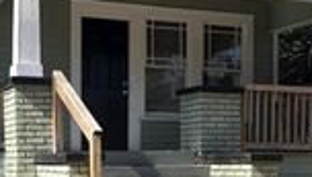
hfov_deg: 24.7
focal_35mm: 86
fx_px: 712
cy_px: 147
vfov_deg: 14.0
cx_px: 129
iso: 80
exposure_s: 1/2000
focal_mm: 6.76
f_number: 1.78
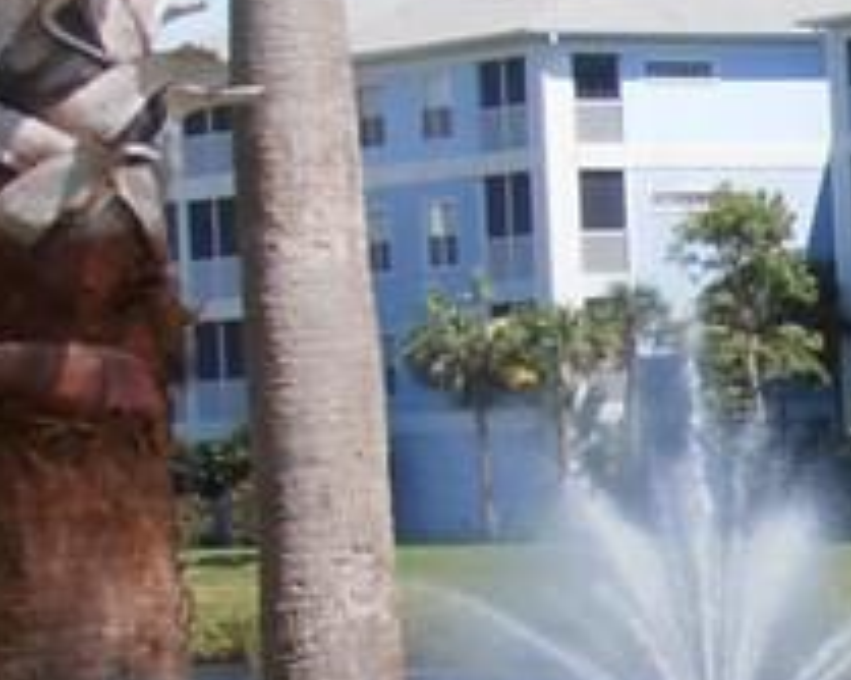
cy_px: 912
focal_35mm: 273
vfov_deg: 5.6
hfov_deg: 6.7
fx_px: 6873
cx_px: 1991
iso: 80
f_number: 11
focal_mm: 10.04
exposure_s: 1/80
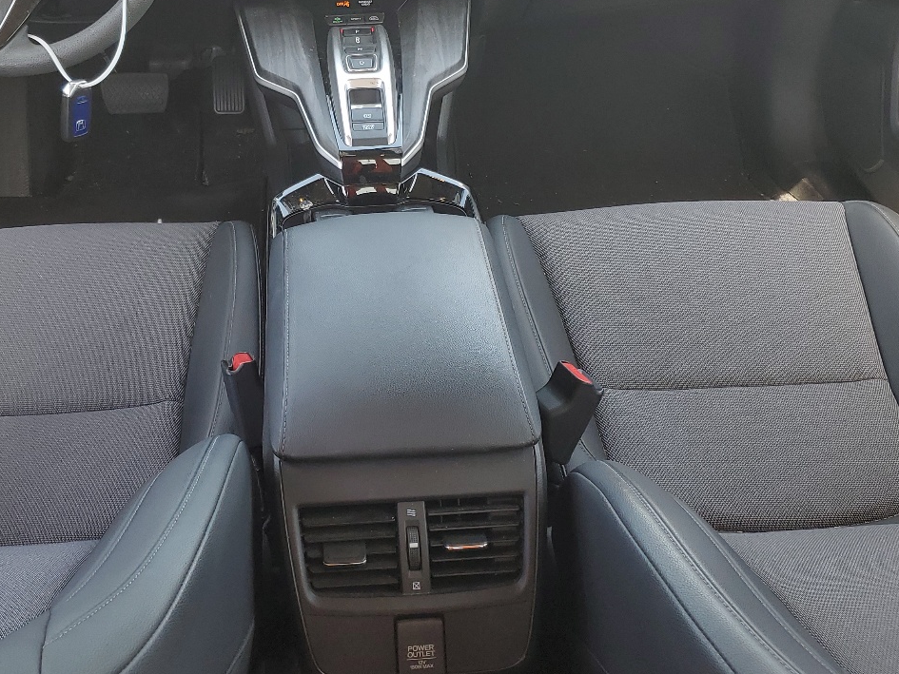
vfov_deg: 32.7
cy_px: 237
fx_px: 1143
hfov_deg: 42.7
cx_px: 361
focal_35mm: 44
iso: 50
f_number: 1.5
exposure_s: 1/135
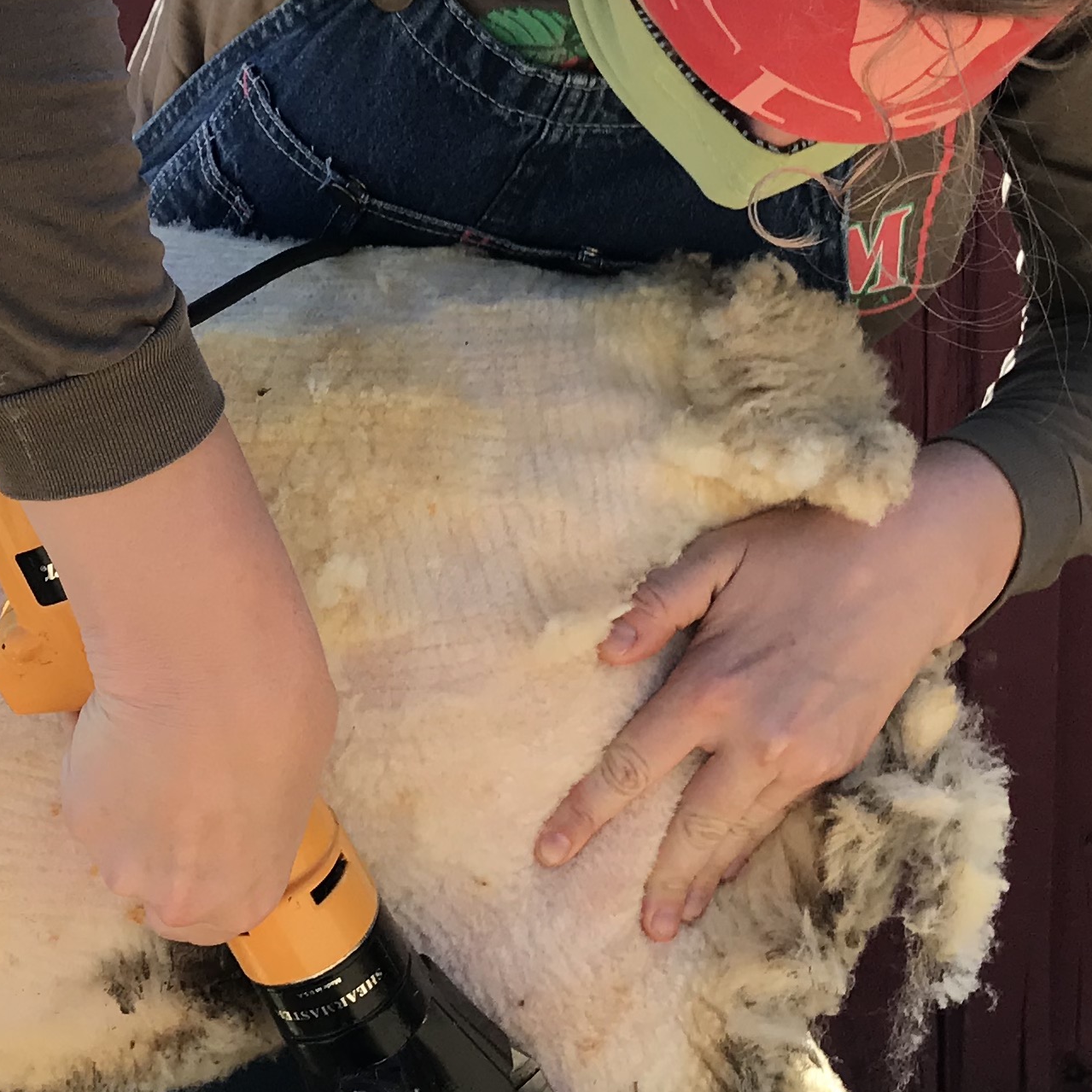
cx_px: 60
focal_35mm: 78
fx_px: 2784
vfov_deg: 22.1
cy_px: 341
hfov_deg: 21.6
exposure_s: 1/622
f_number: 1.8
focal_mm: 3.99
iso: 20
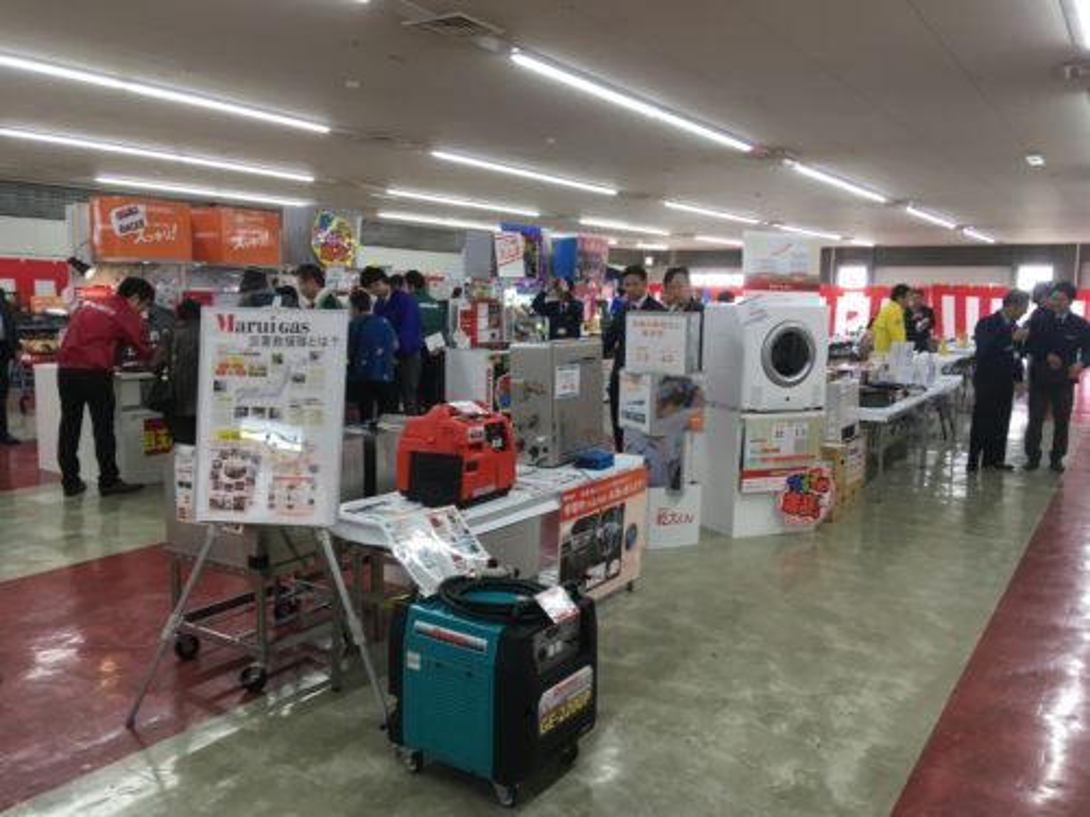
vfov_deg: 48.2
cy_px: 408
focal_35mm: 29
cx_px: 545
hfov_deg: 61.7
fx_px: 913
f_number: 2.2
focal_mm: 4.15
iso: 32
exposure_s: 1/30
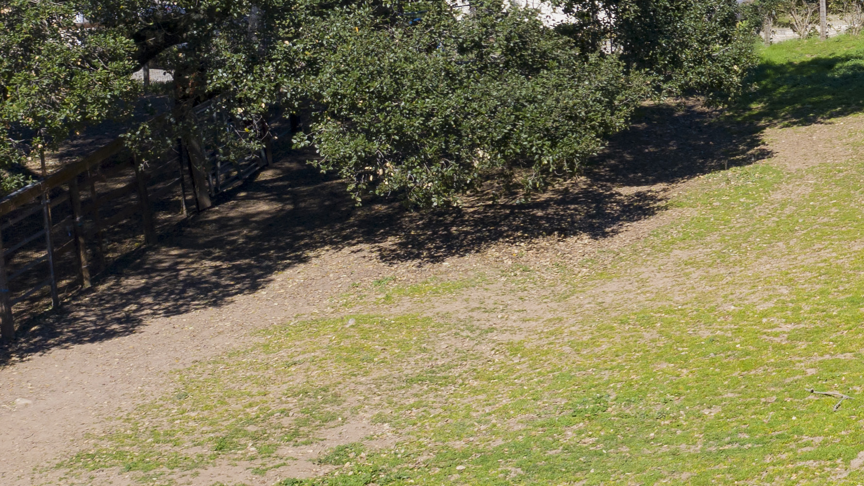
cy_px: 30
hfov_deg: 20.8
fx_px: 2062
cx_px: 1221
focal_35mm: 90
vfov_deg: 13.3
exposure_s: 1/320
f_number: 5.6
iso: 100
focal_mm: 10.26
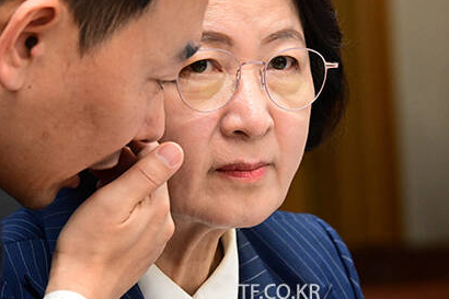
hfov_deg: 7.1
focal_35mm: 289
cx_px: 199
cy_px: 133
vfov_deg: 4.8
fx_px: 3603
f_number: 8
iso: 5000
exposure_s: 1/250
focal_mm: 185
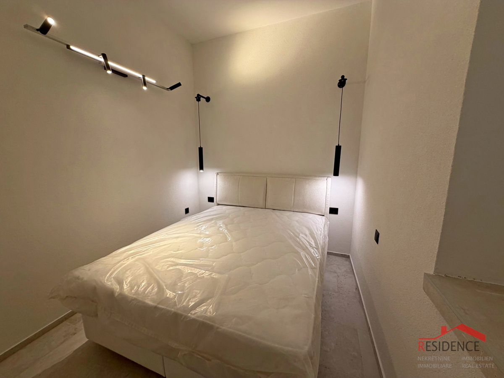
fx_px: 204
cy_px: 189
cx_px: 252
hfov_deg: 102.1
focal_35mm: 14
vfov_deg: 85.7
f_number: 2.2
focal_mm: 2.22
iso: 125
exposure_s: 1/99
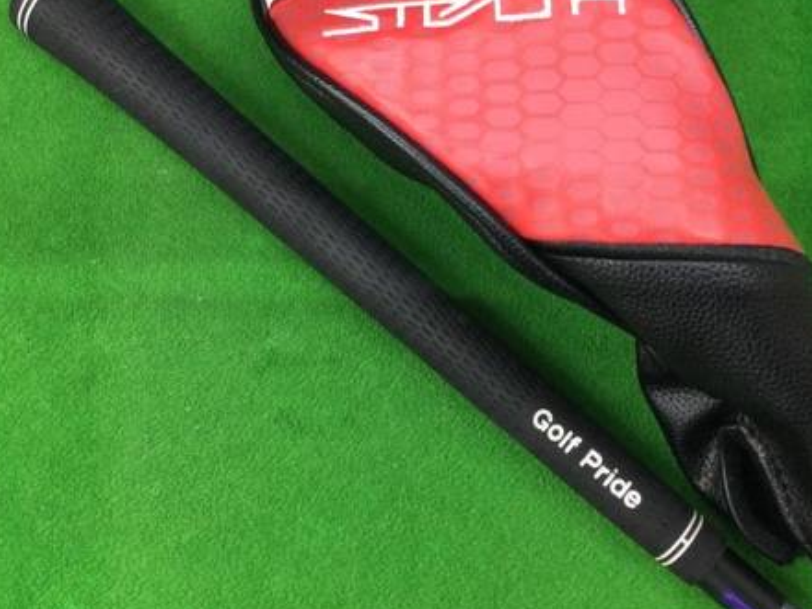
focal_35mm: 45
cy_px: 250
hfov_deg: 42.0
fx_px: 1056
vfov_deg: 32.1
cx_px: 449
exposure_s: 1/30
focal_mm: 3.3
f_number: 2.4
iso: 160
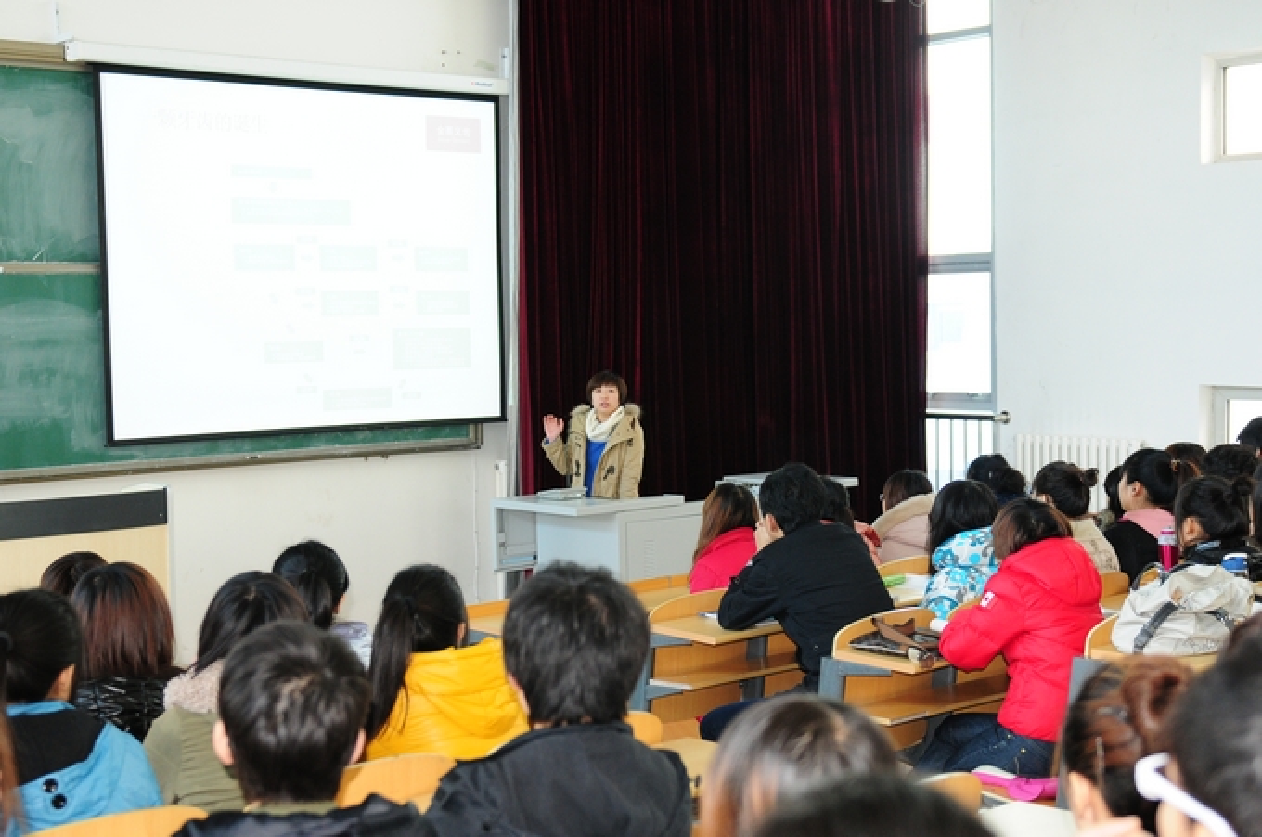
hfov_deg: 37.9
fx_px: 1837
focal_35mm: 52
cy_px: 418
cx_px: 631
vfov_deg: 25.7
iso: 720
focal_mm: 35
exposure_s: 1/100
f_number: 3.2
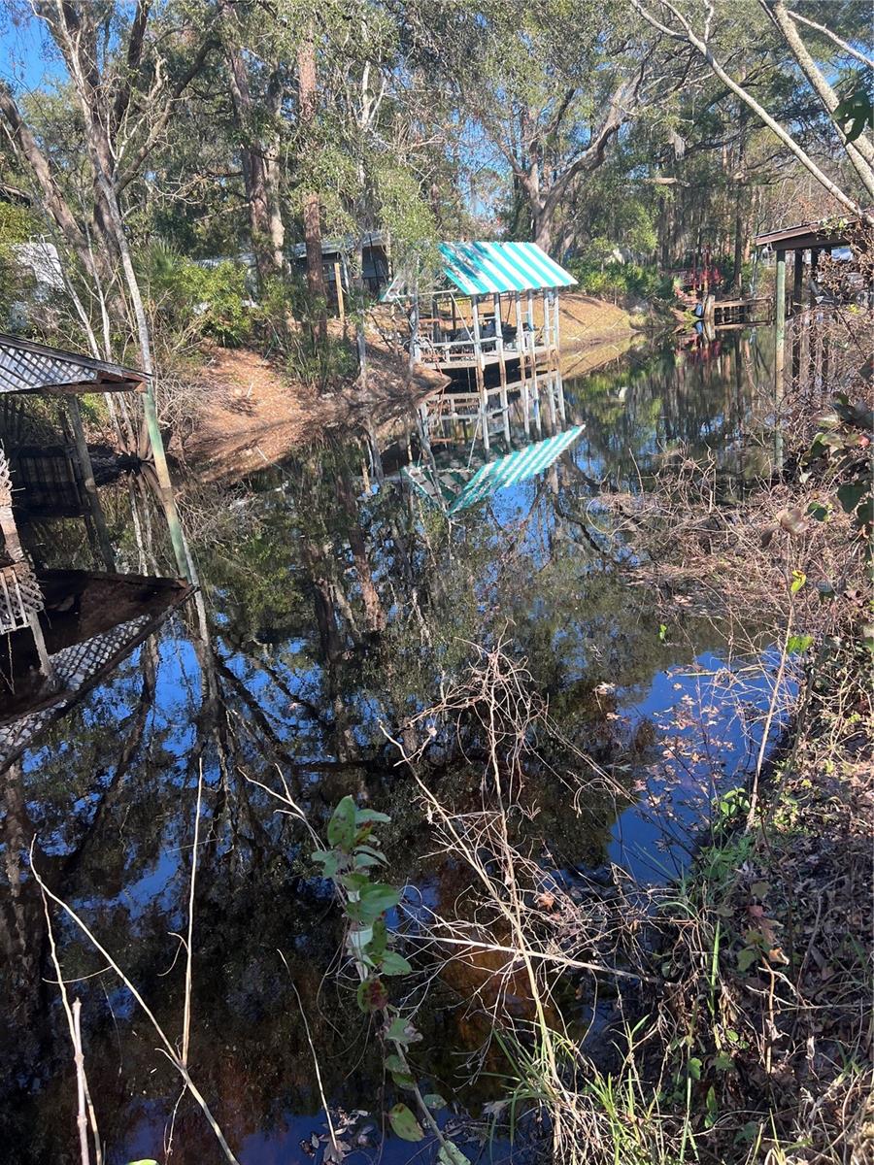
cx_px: 437
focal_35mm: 26
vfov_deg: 67.3
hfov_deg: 53.1
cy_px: 582
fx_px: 875
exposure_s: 1/670
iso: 50
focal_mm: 5.7
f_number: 1.5
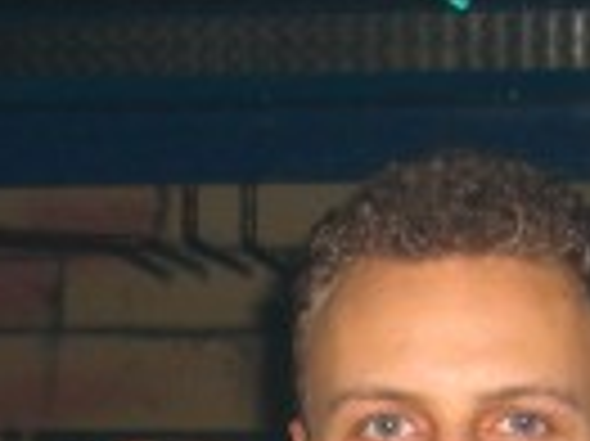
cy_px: 837
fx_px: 2963
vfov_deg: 8.2
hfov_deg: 11.4
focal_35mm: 174
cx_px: 293
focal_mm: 7.9
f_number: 2.8
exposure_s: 1/60
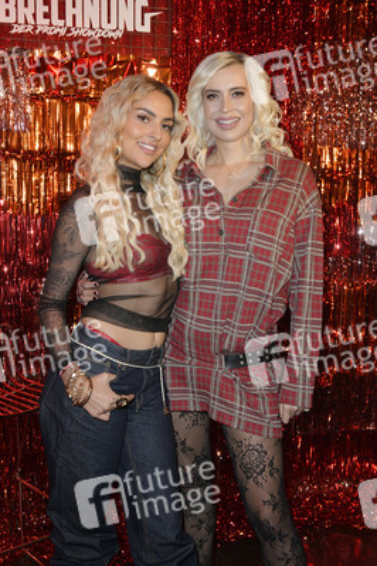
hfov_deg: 35.0
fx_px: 598
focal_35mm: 38
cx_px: 188
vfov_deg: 50.7
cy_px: 283
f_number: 6.3
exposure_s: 1/200
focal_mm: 38
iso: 1600
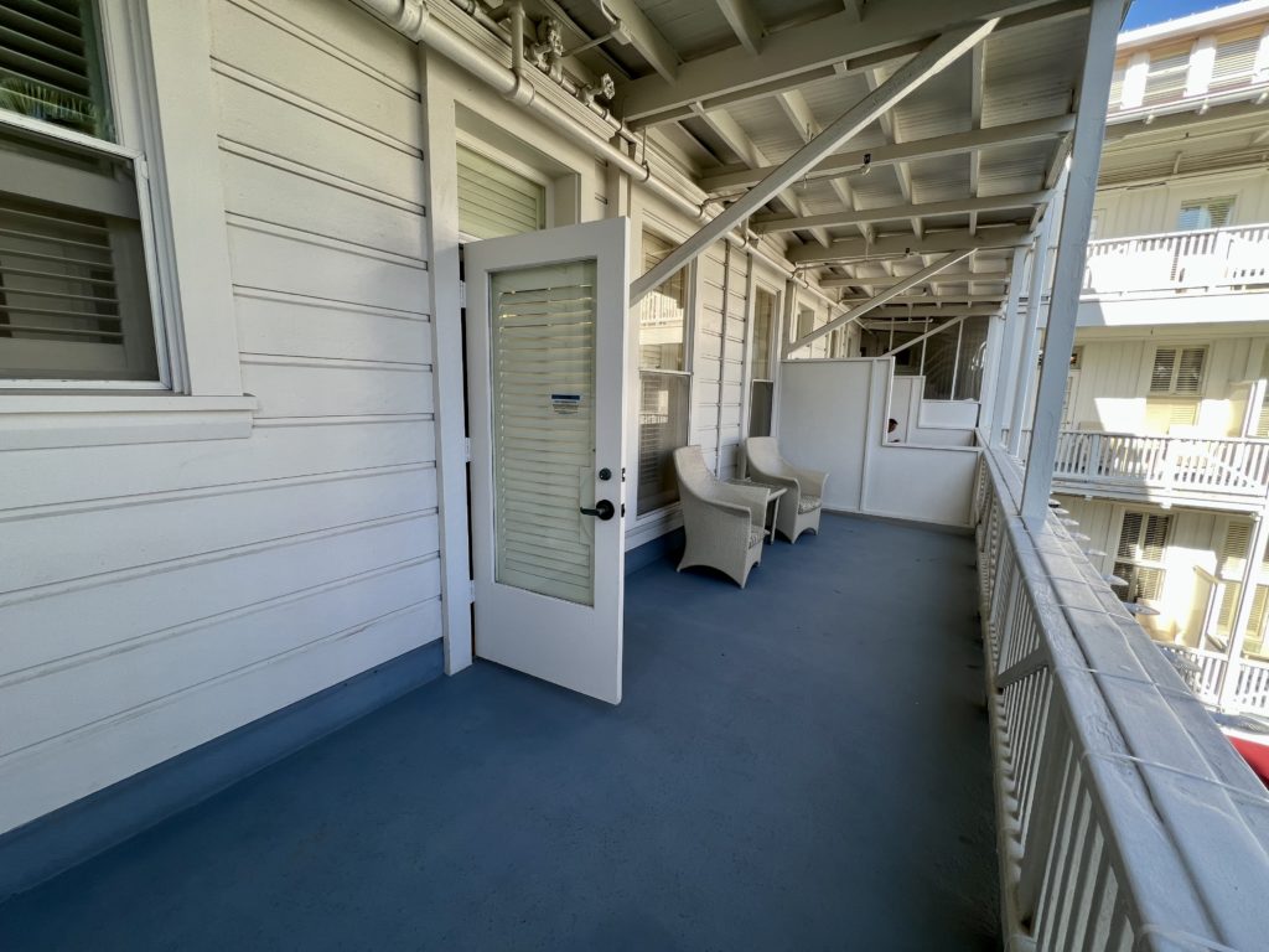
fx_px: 477
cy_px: 476
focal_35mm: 13
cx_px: 634
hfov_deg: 106.2
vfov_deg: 89.9
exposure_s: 1/296
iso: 32
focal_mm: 1.57
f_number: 1.8
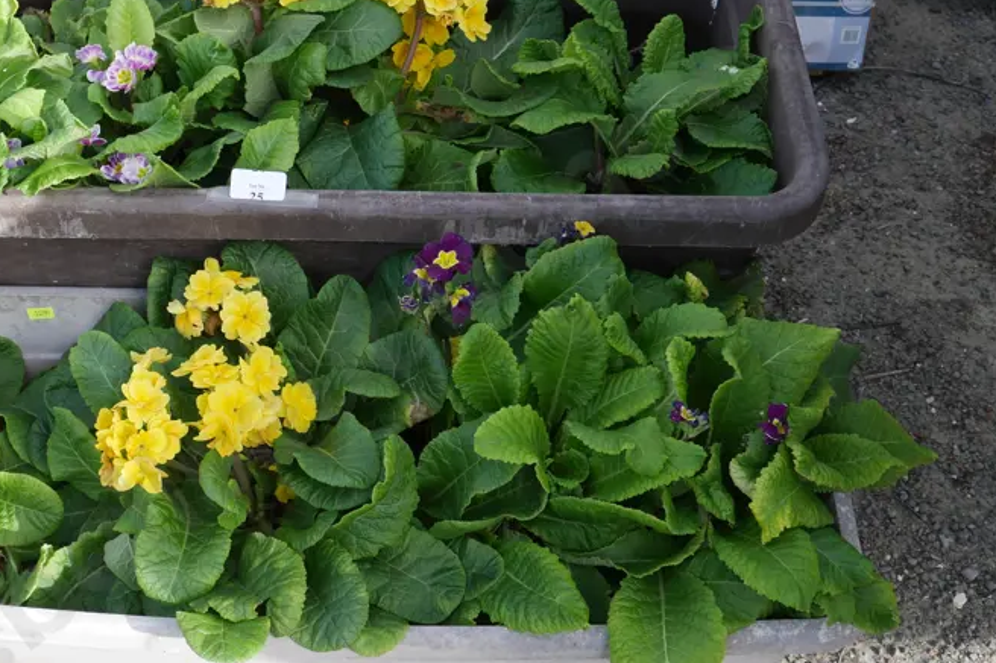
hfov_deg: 37.8
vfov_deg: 26.0
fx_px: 1438
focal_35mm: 52
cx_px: 343
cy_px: 372
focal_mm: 16
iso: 200
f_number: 5.6
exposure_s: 1/250
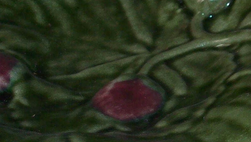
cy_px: 62
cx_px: 76
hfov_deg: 15.4
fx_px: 925
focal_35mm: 139
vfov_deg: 8.7
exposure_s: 1/64
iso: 80
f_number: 2.7
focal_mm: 6
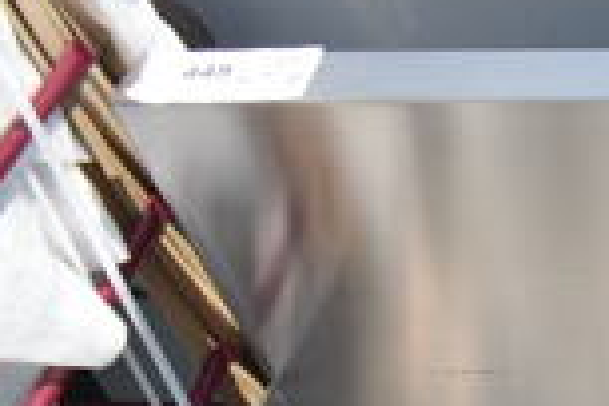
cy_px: 597
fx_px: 1827
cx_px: 1198
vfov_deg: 12.1
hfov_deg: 15.4
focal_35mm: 108
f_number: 8
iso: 100
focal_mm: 18
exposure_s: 1/250
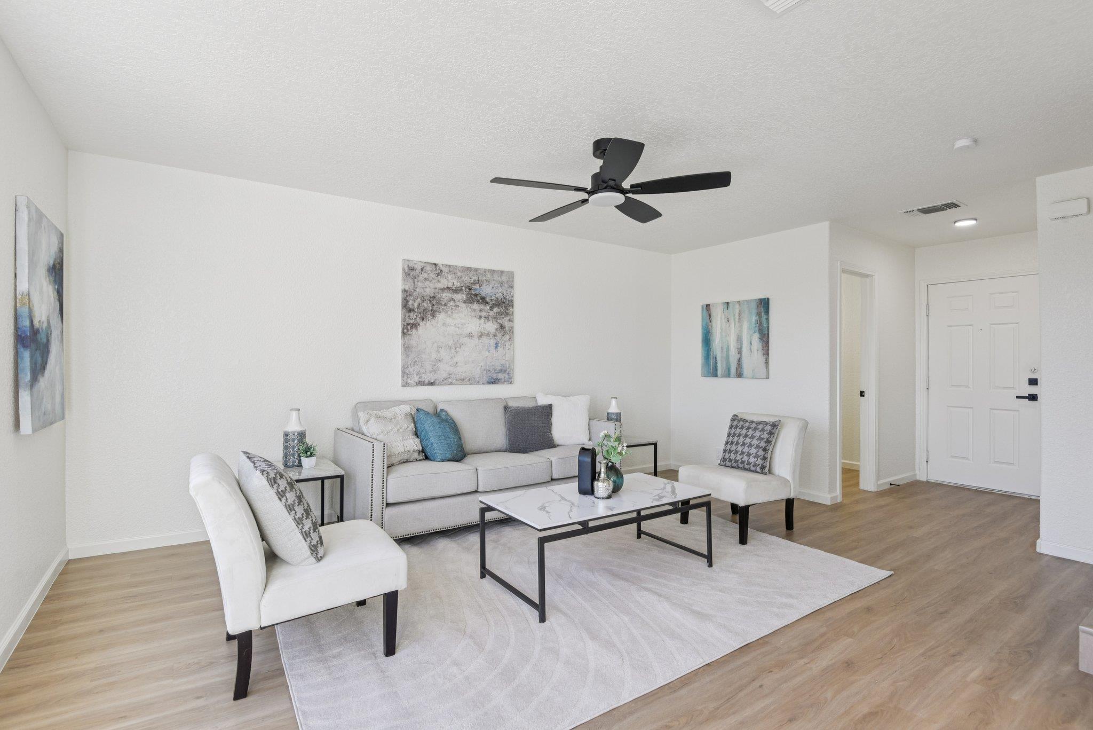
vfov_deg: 70.5
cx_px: 546
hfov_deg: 93.3
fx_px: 516
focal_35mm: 17
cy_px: 365
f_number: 8
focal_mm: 17
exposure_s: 1/30
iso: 400
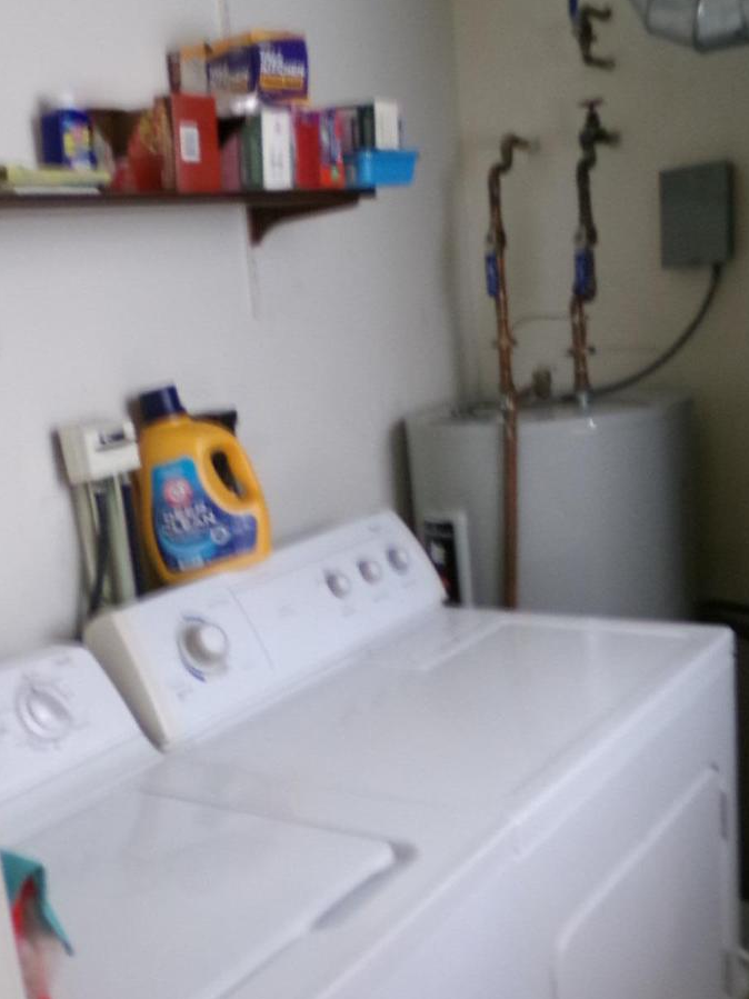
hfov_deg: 34.6
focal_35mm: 41
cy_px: 579
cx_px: 211
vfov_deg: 45.6
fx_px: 1183
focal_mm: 4.3
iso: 361
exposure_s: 1/17
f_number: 3.7
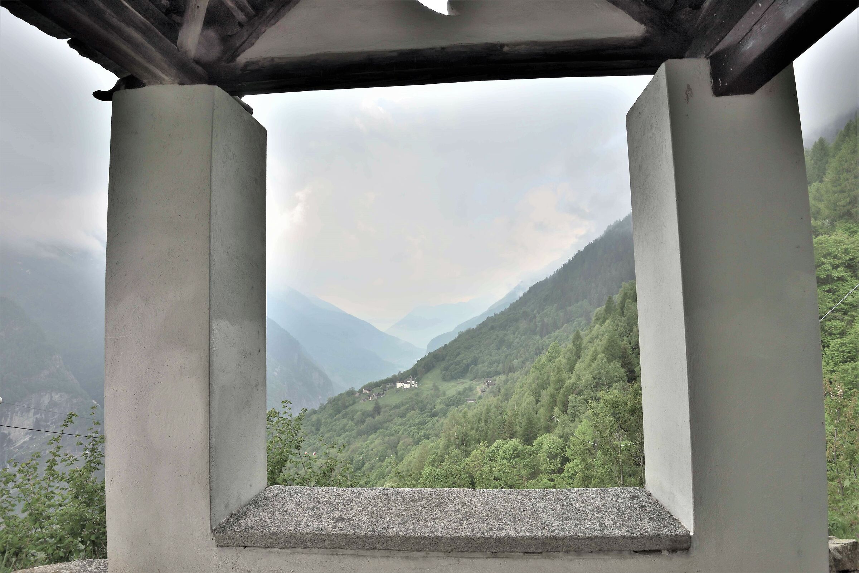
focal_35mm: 16
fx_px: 382
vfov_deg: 73.8
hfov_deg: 96.7
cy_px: 286
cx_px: 430
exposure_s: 1/50
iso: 400
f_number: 11
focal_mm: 16
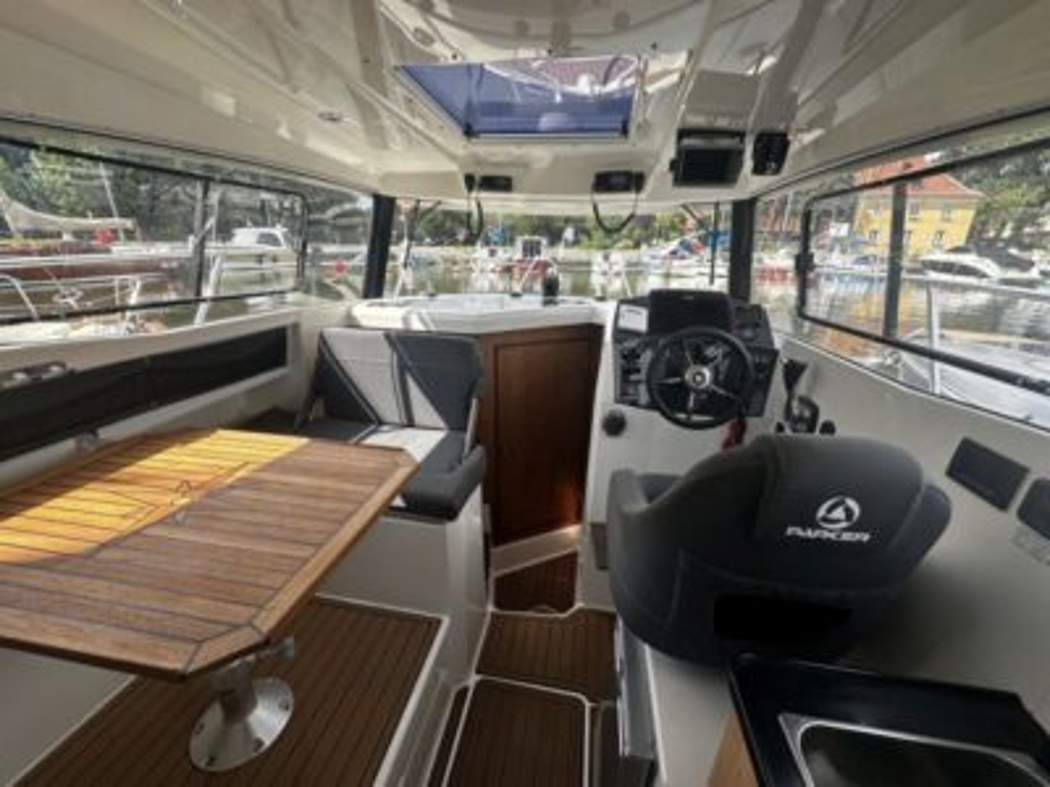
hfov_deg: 102.1
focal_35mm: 14
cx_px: 525
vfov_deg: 85.7
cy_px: 394
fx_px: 425
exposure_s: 1/502
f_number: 2.2
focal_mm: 2.22
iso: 40
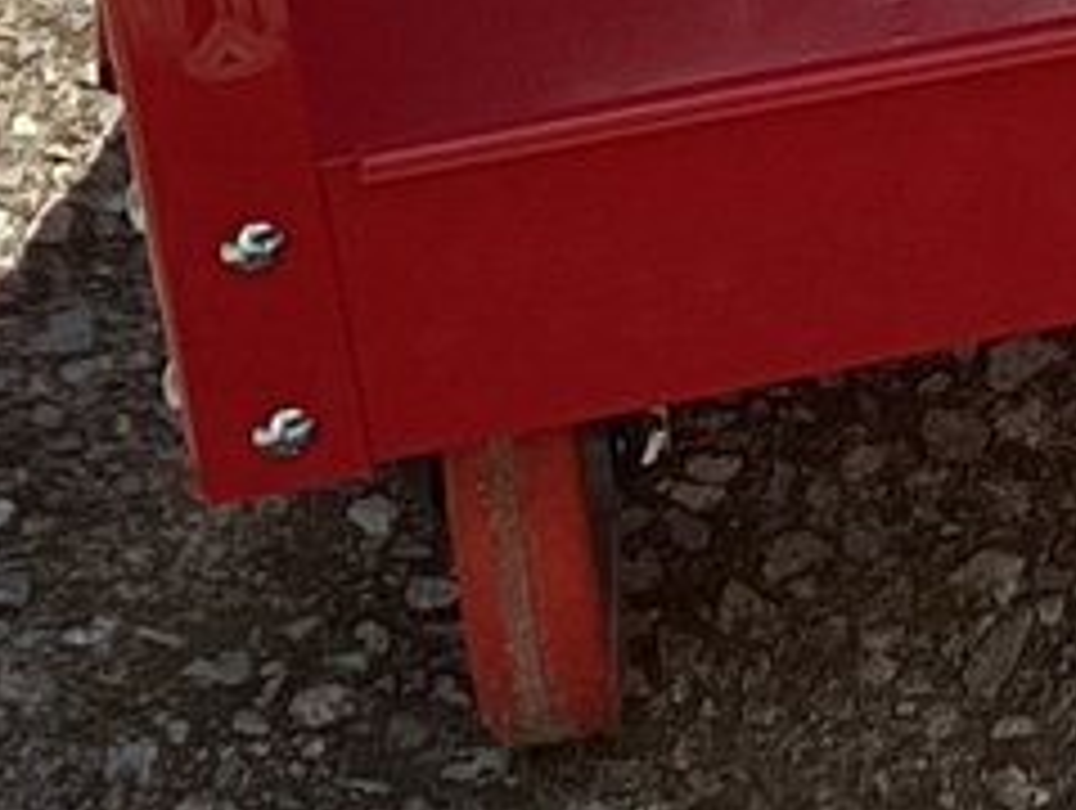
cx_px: 1866
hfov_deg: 9.6
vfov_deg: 7.2
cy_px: -1091
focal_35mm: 196
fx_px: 6102
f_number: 2.4
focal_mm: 3.3
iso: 25
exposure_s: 1/668
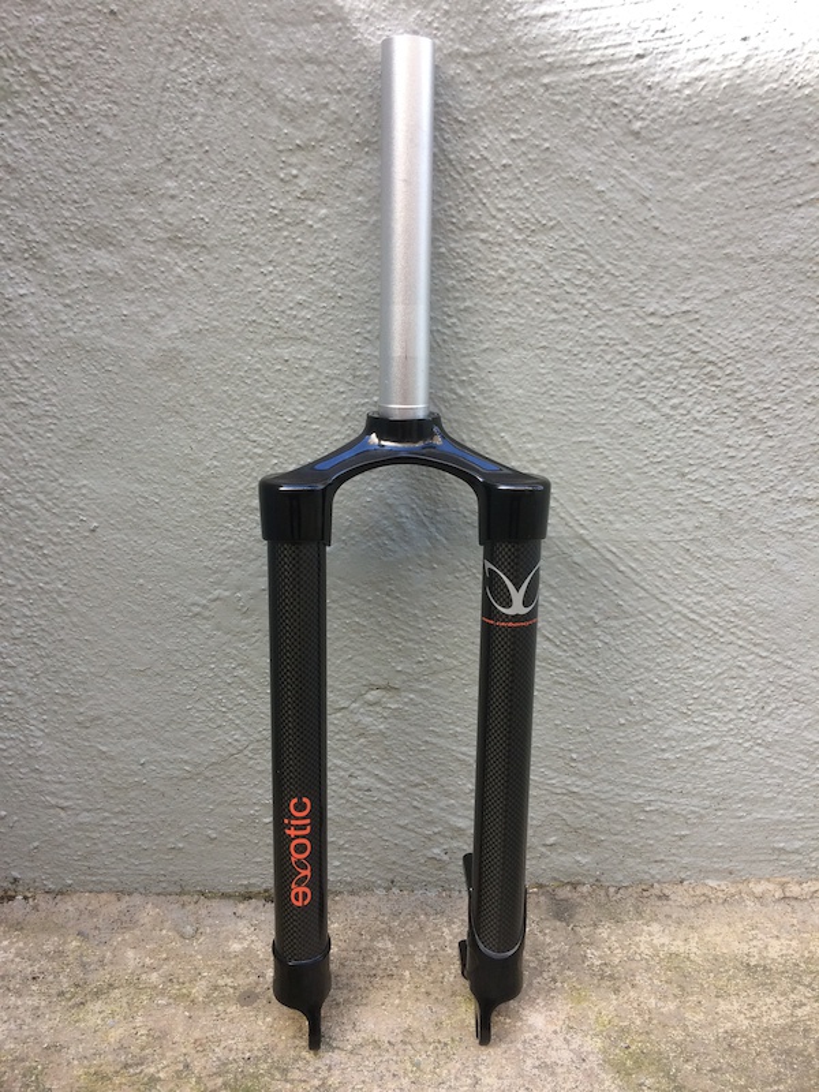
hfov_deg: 48.2
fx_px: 915
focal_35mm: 29
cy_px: 546
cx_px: 410
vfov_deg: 61.7
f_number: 2.2
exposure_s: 1/120
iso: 64
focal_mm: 4.15
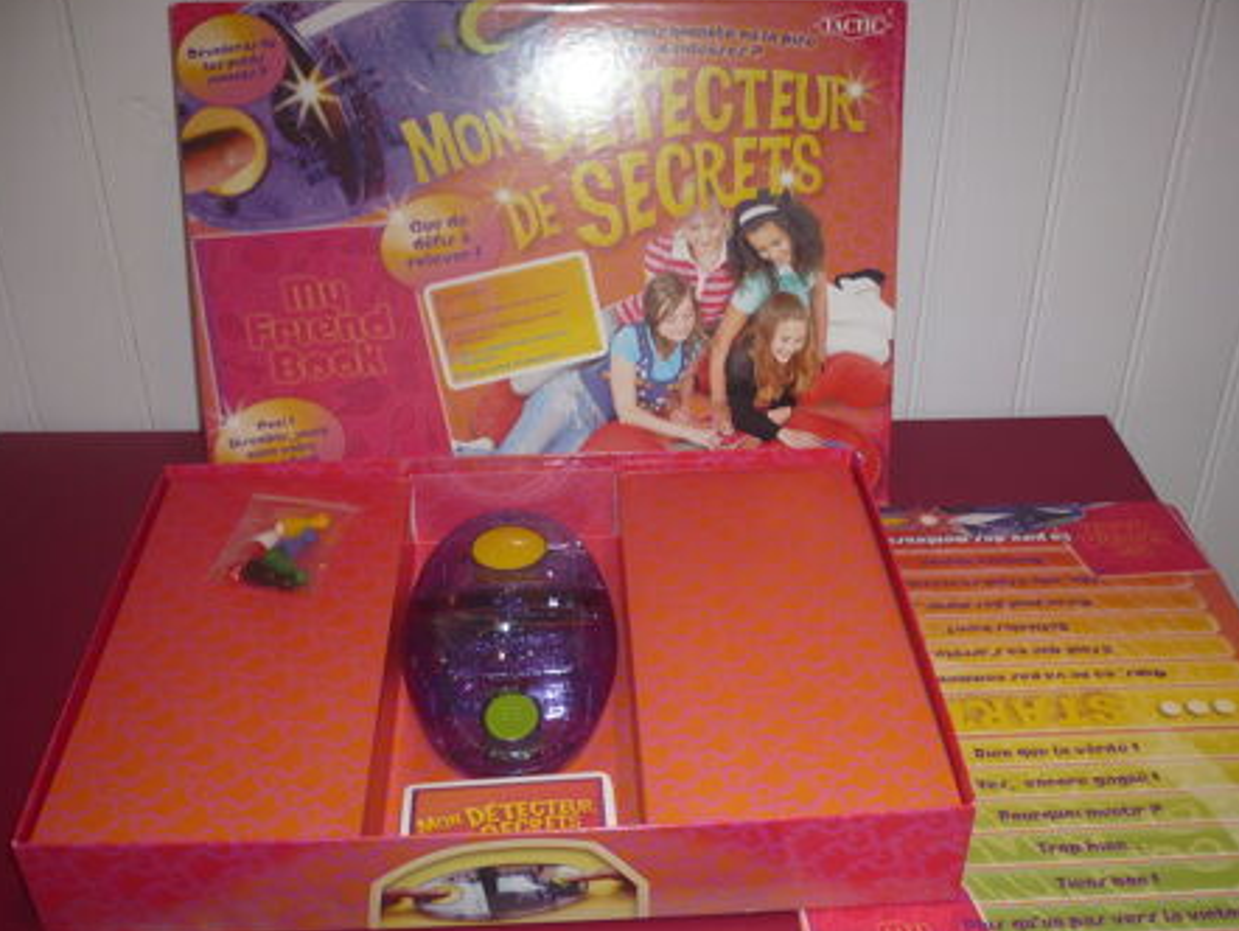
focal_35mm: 38
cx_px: 656
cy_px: 485
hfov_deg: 48.9
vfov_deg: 37.7
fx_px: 1361
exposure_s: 1/30
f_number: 2.8
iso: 100
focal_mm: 5.8
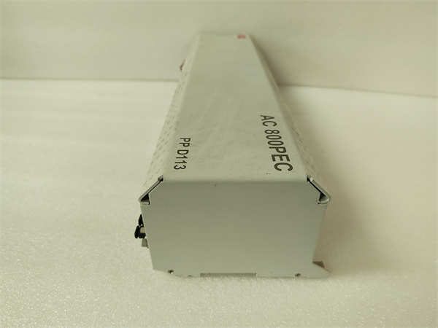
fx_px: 291
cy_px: 164
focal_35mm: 23
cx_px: 219
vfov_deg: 58.9
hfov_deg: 73.9
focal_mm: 5.52
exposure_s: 1/120
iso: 2500
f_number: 1.9
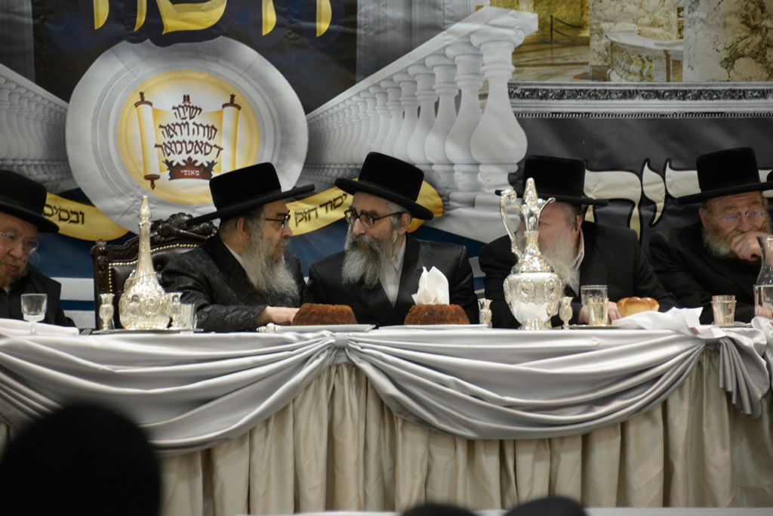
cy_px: 258
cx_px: 386
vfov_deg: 7.2
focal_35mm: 190
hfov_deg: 10.8
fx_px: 4080
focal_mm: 190
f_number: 5.6
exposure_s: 1/80
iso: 1250
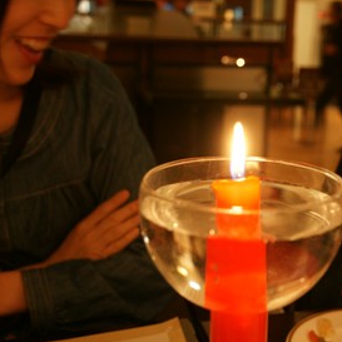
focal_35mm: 51
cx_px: 241
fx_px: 570
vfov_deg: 33.4
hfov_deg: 33.0
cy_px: 174
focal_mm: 26
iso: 800
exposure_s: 1/13
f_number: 4.5
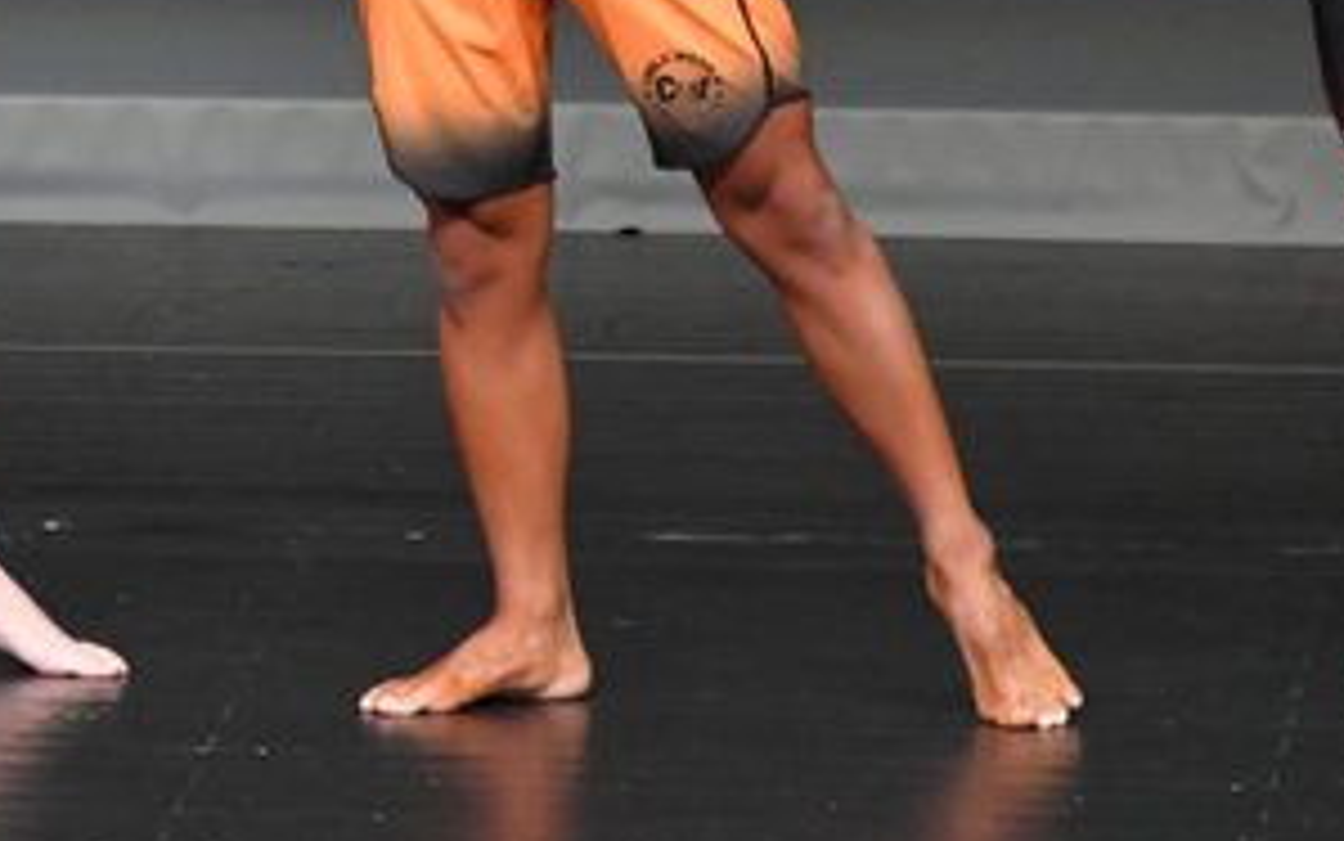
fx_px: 30481
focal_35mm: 832
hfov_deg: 2.5
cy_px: -202
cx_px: -263
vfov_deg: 1.6
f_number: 5.6
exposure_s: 1/400
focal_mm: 210
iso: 4000
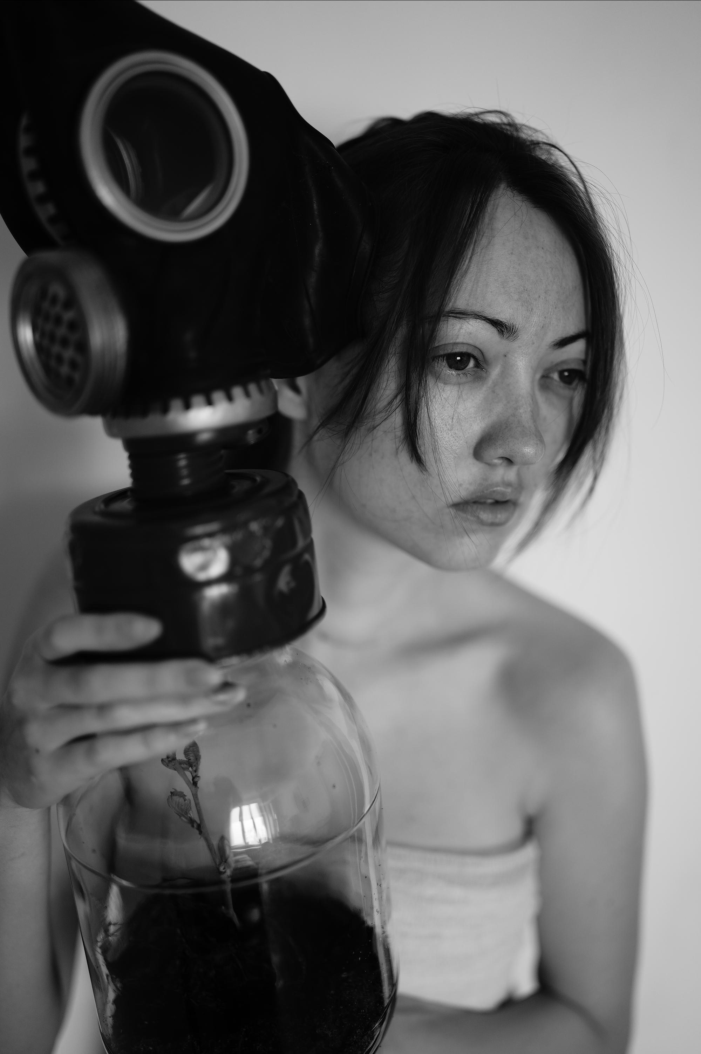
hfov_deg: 37.8
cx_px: 350
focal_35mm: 35
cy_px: 527
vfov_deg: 54.5
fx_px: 1024
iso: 160
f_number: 1.2
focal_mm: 35
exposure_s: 1/250
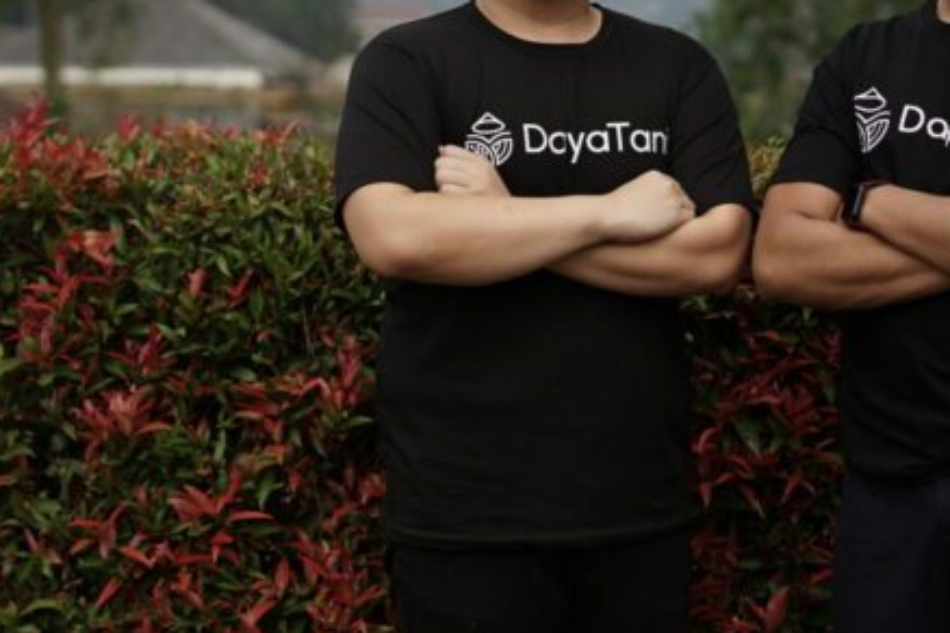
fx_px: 2955
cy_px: 164
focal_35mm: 112
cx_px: 720
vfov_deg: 12.2
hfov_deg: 18.1
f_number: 2.2
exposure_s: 1/2000
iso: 100
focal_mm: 50
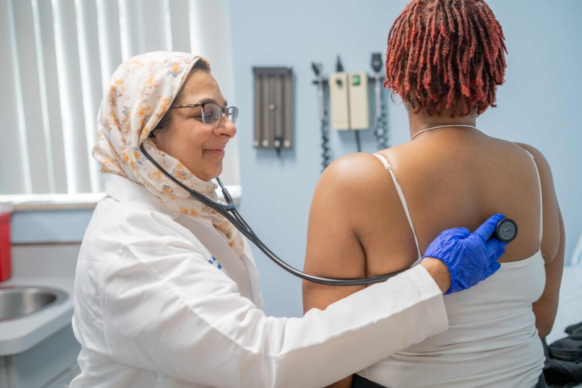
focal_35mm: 50
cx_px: 291
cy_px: 194
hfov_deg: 39.6
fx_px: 808
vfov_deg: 27.0
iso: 400
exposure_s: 1/125
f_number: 2.8
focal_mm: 50
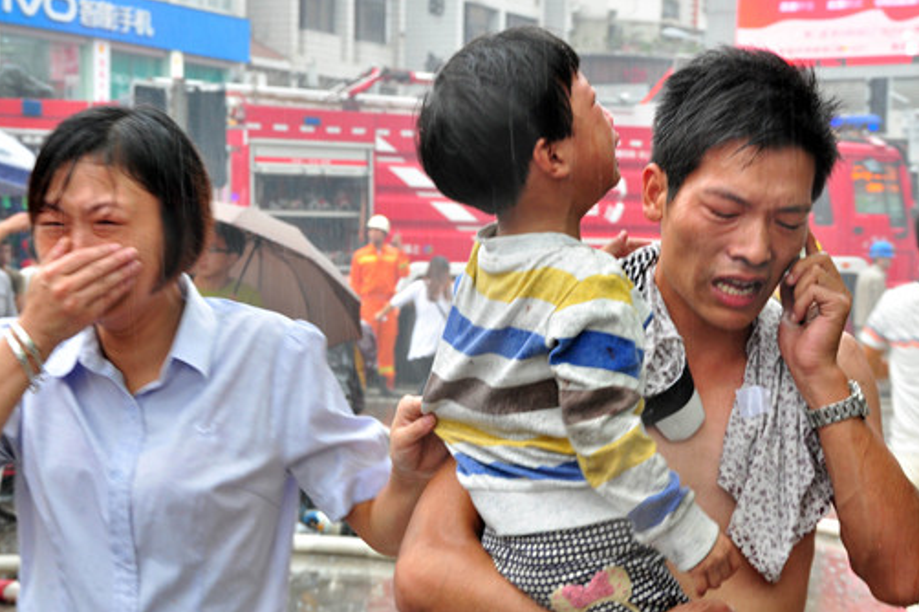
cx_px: 511
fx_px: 2194
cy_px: 319
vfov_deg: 15.9
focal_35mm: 86
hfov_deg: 23.6
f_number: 9
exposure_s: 1/80
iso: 500
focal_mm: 48
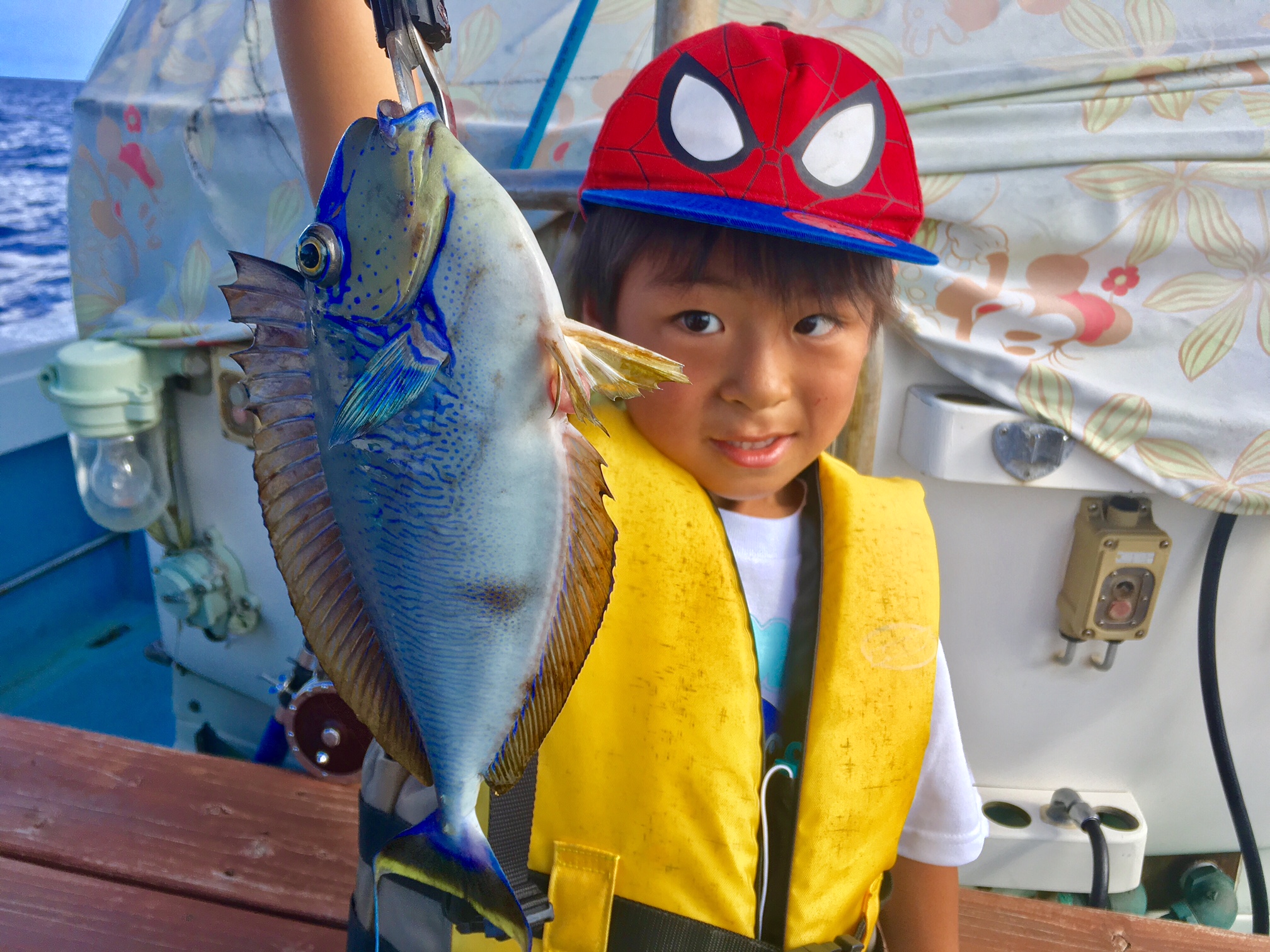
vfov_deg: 48.2
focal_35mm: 29
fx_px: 1064
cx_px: 635
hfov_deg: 61.7
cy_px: 476
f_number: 2.2
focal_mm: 4.15
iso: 25
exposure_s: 1/561
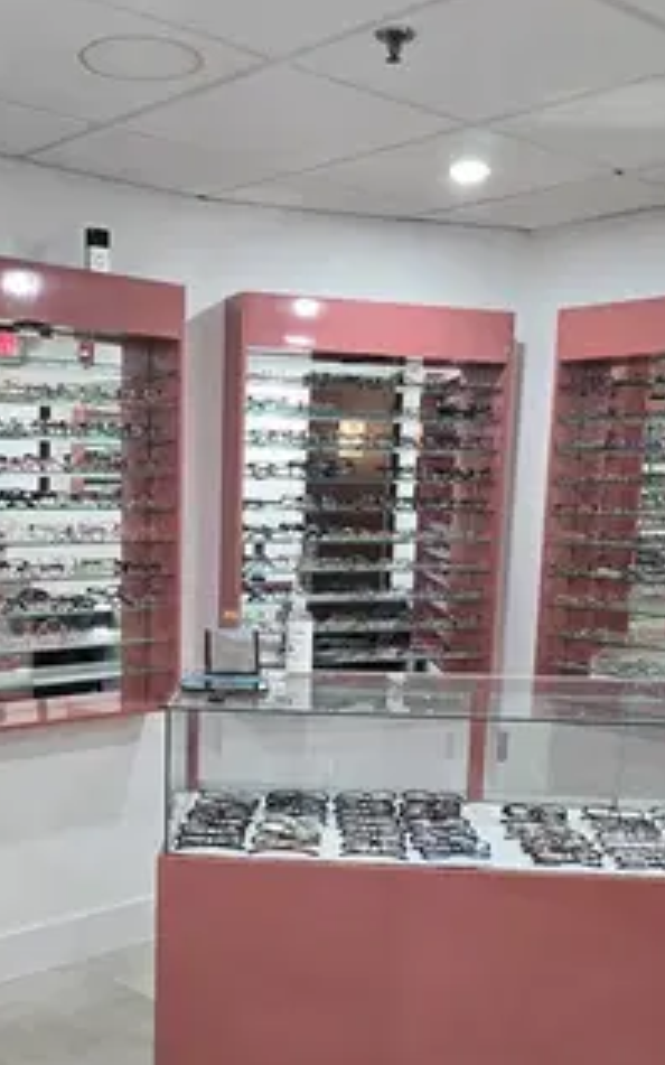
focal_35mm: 41
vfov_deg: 47.7
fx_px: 1189
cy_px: 674
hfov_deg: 31.1
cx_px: 235
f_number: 1.7
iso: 500
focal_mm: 6.3
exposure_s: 1/120
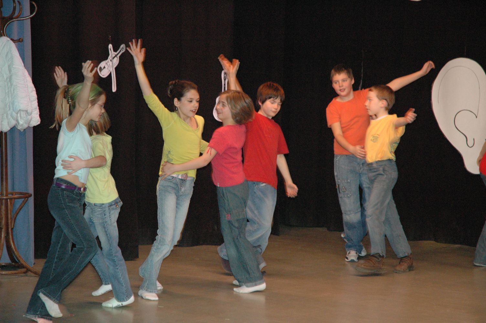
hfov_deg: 19.5
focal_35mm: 105
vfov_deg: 13.0
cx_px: 243
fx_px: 1416
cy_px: 162
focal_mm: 70
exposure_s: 1/60
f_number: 5
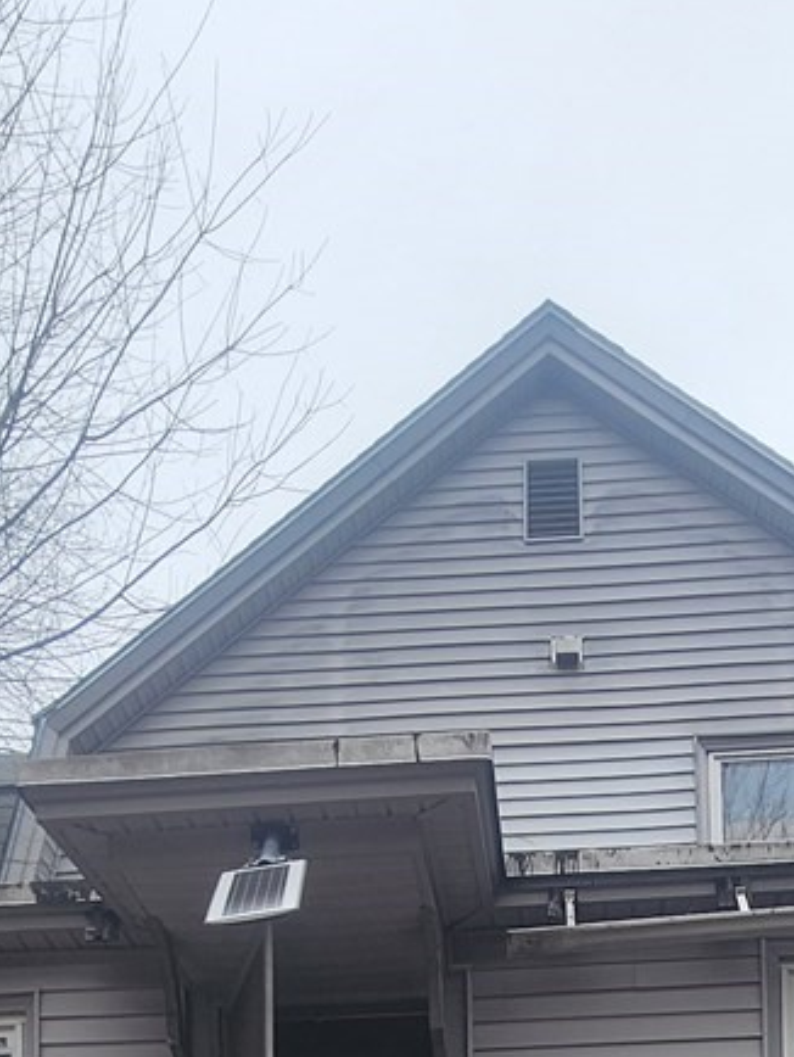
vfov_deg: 27.4
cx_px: 455
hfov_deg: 31.5
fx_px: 1405
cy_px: 1607
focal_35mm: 46
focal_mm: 2.2
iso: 50
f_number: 2.2
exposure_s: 1/528
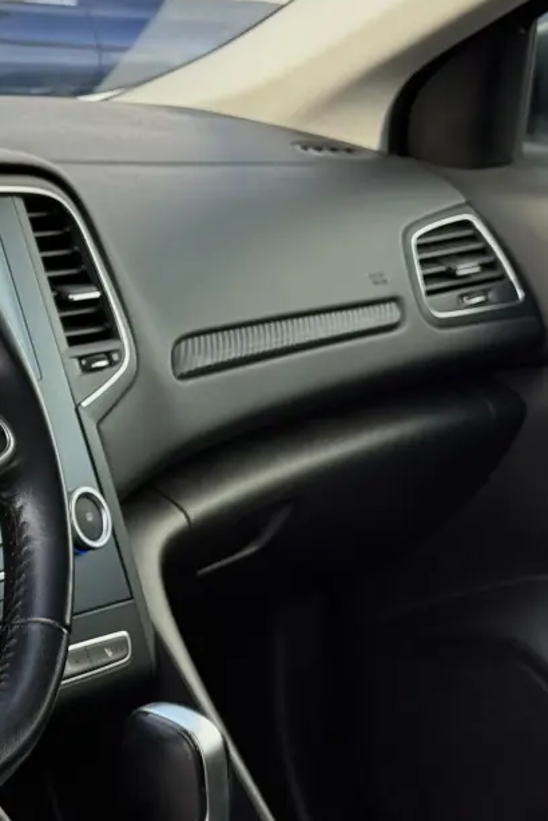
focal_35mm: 117
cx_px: -330
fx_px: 2668
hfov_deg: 11.2
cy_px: 439
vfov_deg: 17.5
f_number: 1.78
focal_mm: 6.76
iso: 80
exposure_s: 1/368
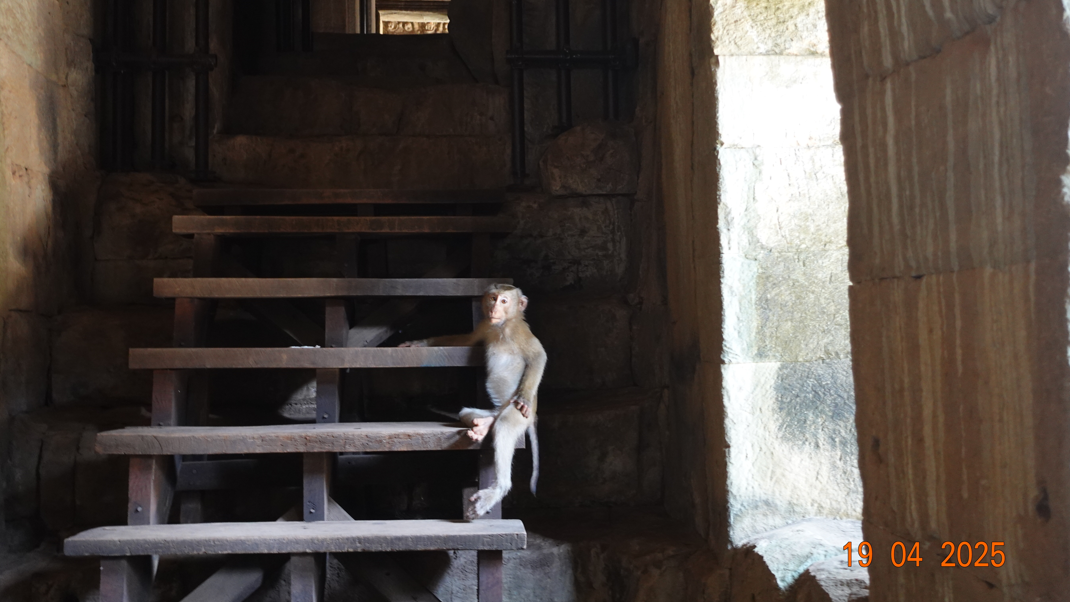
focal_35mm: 47
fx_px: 1333
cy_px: 264
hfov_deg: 43.7
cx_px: 531
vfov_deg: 25.4
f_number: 2.8
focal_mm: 16.5
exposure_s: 1/13
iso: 800
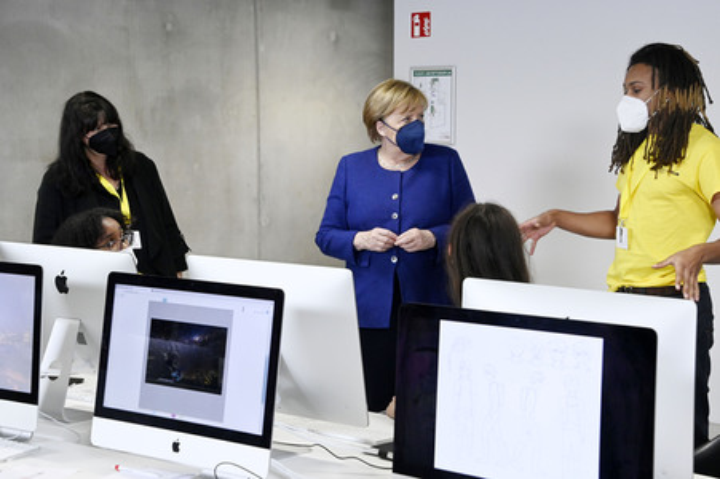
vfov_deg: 19.4
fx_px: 1399
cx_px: 360
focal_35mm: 70
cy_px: 240
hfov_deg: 28.9
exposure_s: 1/320
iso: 6400
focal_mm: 70
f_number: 9
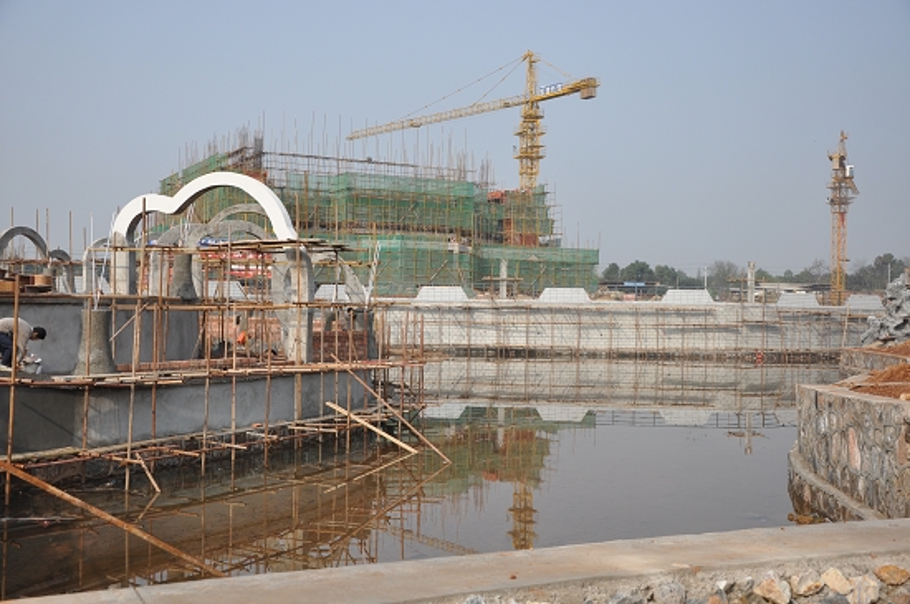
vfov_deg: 34.1
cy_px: 302
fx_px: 984
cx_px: 455
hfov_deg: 49.6
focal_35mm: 39
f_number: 5.6
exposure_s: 1/640
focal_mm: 26
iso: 200
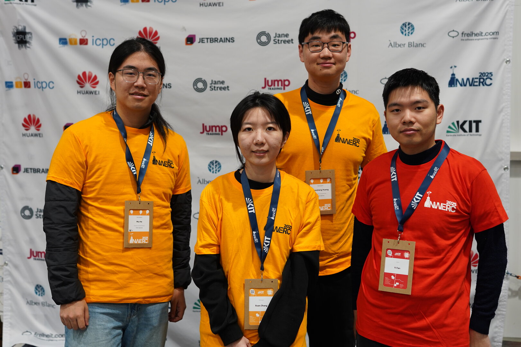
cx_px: 260
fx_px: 724
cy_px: 174
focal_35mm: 50
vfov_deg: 27.0
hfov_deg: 39.6
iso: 640
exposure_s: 1/60
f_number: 2.8
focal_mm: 50
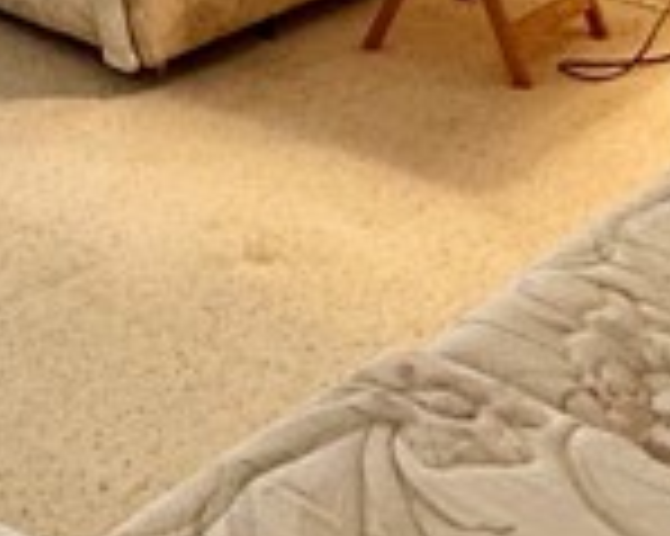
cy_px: -414
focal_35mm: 94
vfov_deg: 14.5
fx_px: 1863
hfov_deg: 18.7
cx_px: -234
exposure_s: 1/60
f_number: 2.2
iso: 250
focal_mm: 2.22
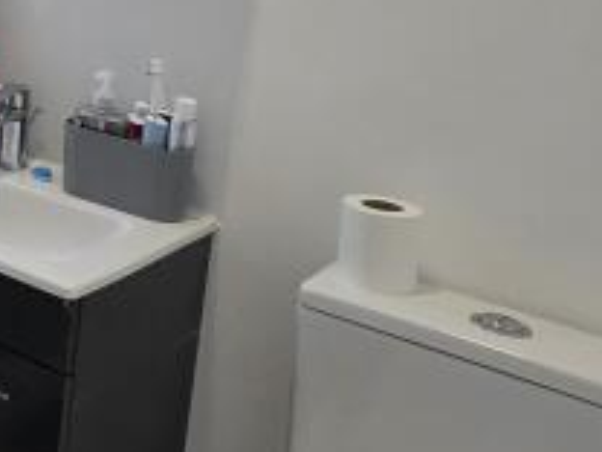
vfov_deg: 21.6
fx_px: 1113
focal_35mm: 64
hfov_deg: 20.6
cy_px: -64
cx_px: -498
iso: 250
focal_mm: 2.2
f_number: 1.9
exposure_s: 1/120
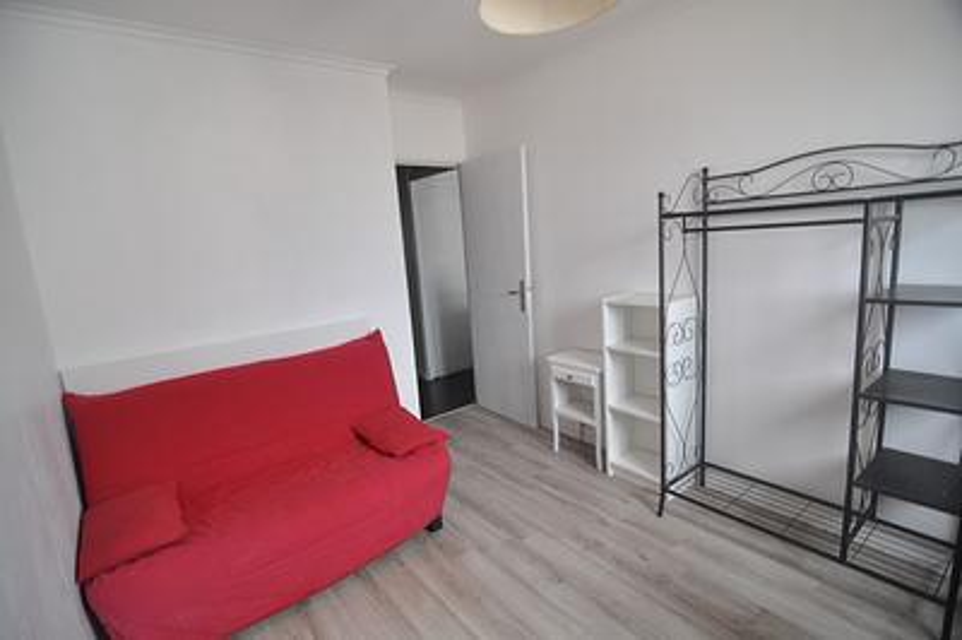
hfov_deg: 95.0
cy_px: 320
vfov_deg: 72.0
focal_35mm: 16
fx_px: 441
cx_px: 481
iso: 400
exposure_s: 1/40
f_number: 2.8
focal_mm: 11
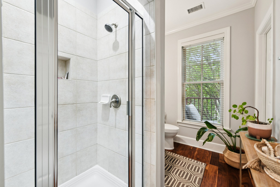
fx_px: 109
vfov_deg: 81.2
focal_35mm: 14
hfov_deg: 104.3
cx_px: 140
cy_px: 94
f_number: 8
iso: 400
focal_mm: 14
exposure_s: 1/6
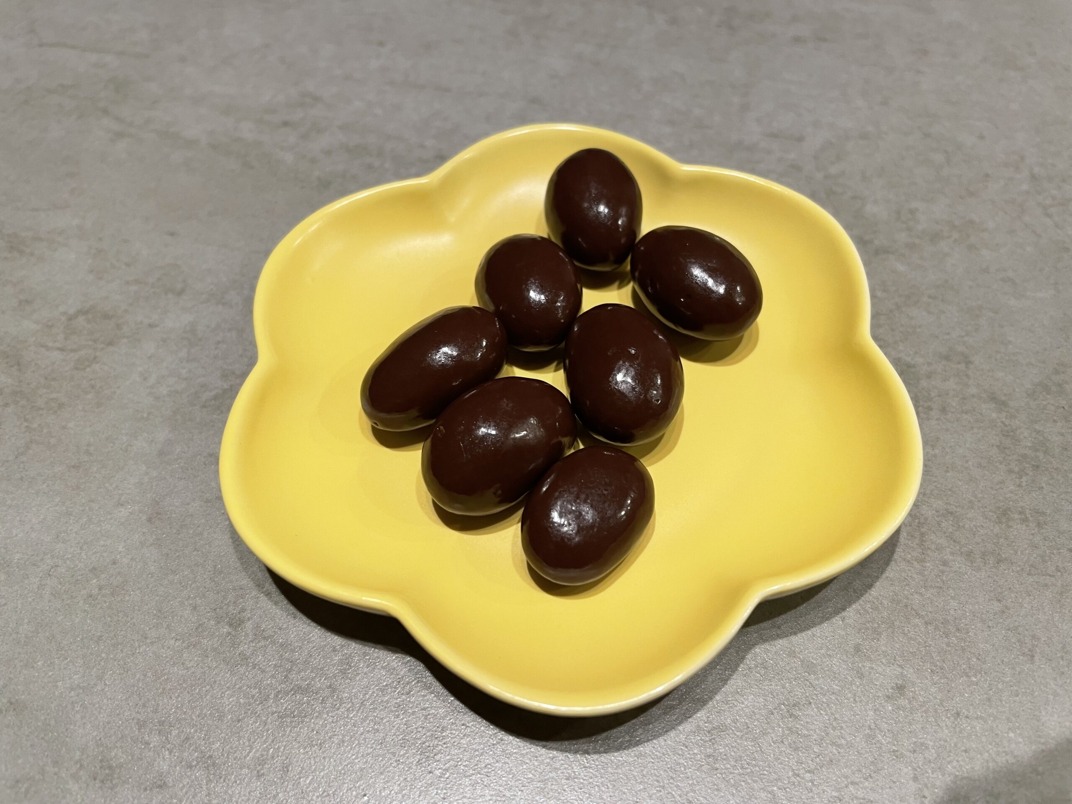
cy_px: 402
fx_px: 805
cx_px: 536
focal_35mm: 26
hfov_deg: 67.3
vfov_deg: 53.1
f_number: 1.6
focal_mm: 4.2
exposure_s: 1/50
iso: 64
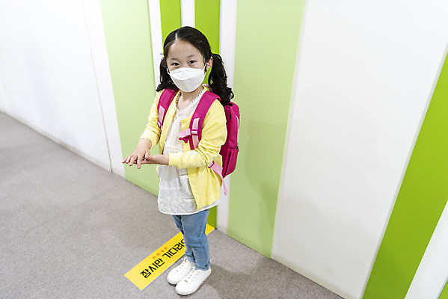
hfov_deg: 73.7
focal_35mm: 24
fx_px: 299
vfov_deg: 53.2
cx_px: 224
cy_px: 150
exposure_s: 1/80
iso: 800
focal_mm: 24
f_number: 2.8
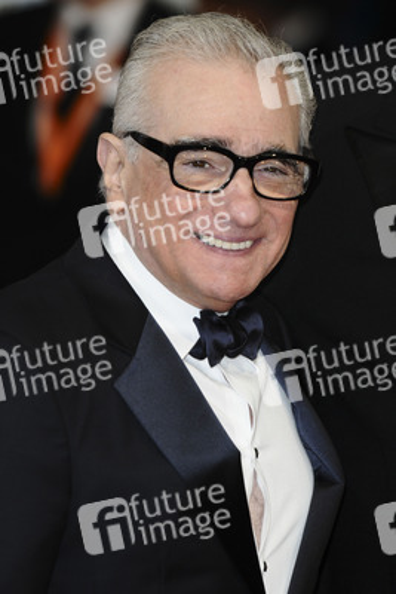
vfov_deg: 6.9
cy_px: 297
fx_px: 4945
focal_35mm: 300
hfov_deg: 4.6
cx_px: 198
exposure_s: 1/200
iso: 320
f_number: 4.5
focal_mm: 200
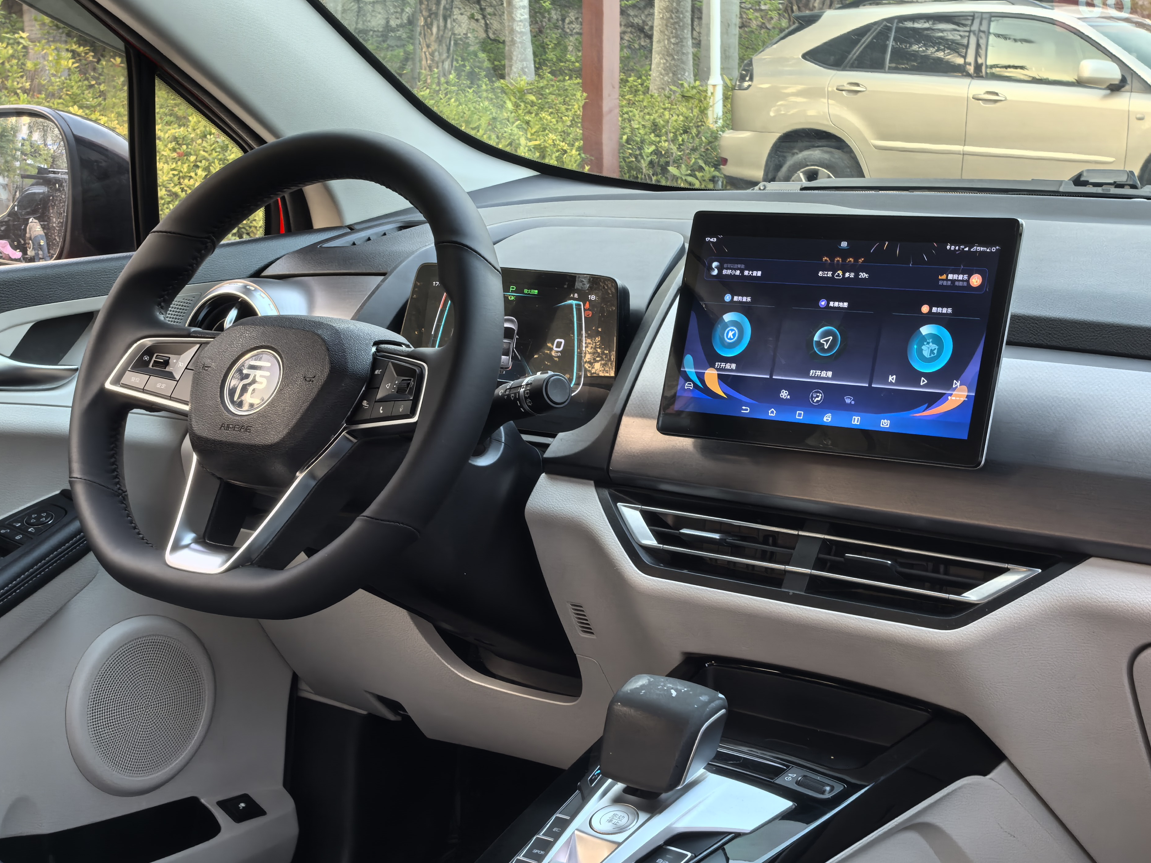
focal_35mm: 59
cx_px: 552
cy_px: 461
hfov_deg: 32.7
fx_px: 1962
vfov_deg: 24.8
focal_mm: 6.98
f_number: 4
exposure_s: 1/50
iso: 320
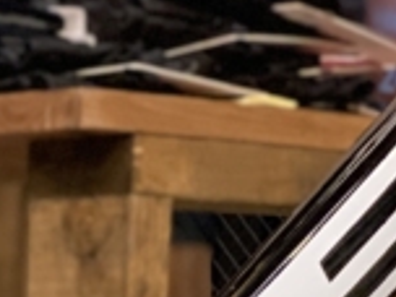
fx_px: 3135
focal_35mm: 274
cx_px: -492
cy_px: 779
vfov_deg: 5.2
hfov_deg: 6.9
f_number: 2.4
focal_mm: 6
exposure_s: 1/50
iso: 200
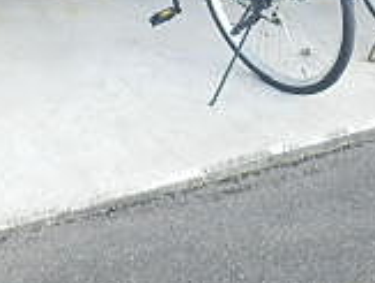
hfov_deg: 20.8
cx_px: 133
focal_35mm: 94
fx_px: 1021
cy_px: -198
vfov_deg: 14.3
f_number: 3
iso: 80
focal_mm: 4.2
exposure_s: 1/60
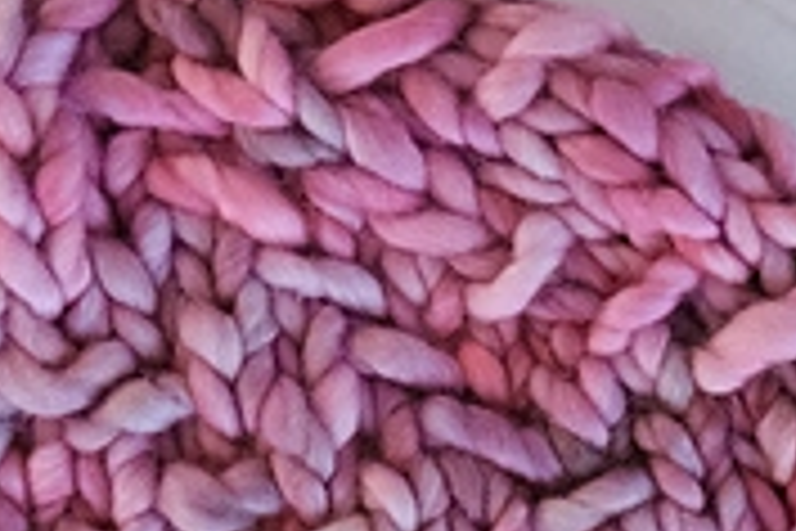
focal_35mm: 119
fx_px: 2631
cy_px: 754
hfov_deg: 17.1
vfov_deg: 11.1
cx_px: 225
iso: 2000
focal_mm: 22.3
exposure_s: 1/100
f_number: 4
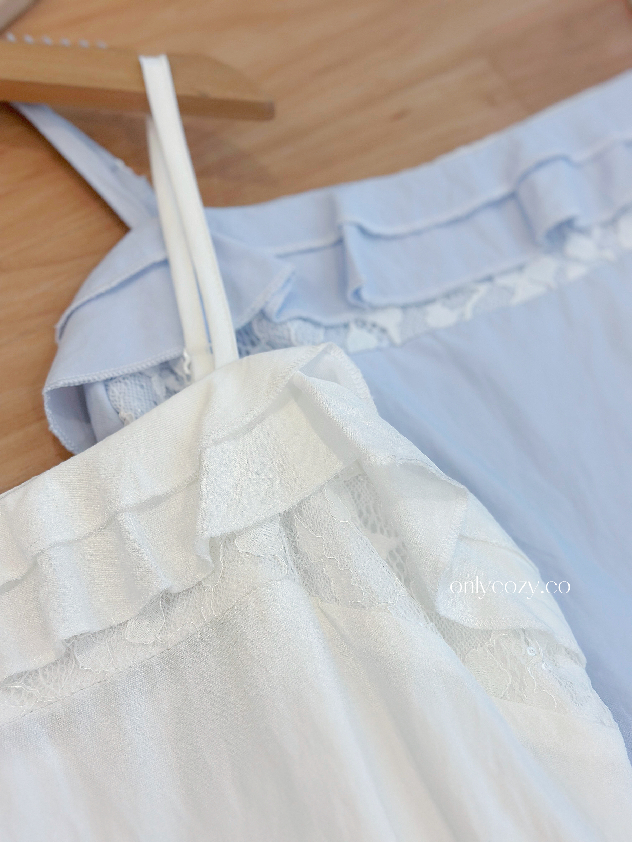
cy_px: 421
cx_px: 316
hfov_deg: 30.3
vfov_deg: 39.7
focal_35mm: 48
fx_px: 1168
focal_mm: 6.86
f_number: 1.78
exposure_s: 1/100
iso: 125
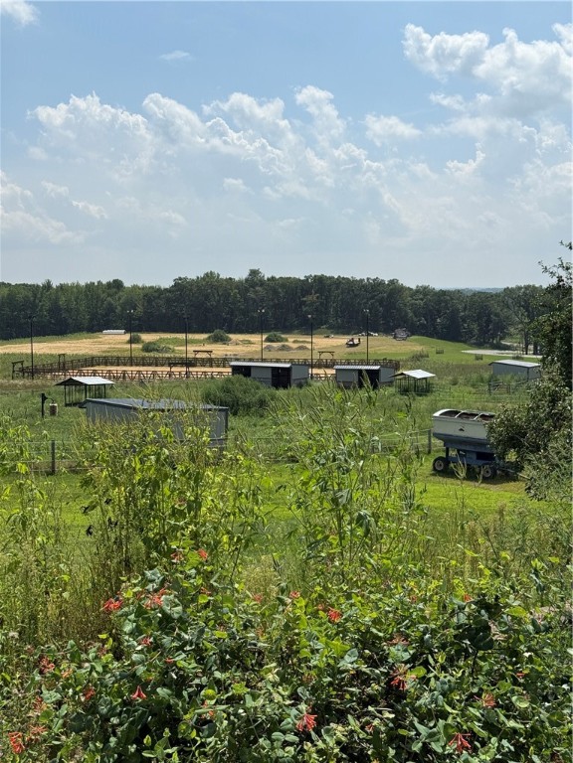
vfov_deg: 39.7
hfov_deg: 30.3
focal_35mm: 48
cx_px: 286
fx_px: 1059
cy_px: 382
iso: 64
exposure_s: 1/9901
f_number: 1.78
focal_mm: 6.76
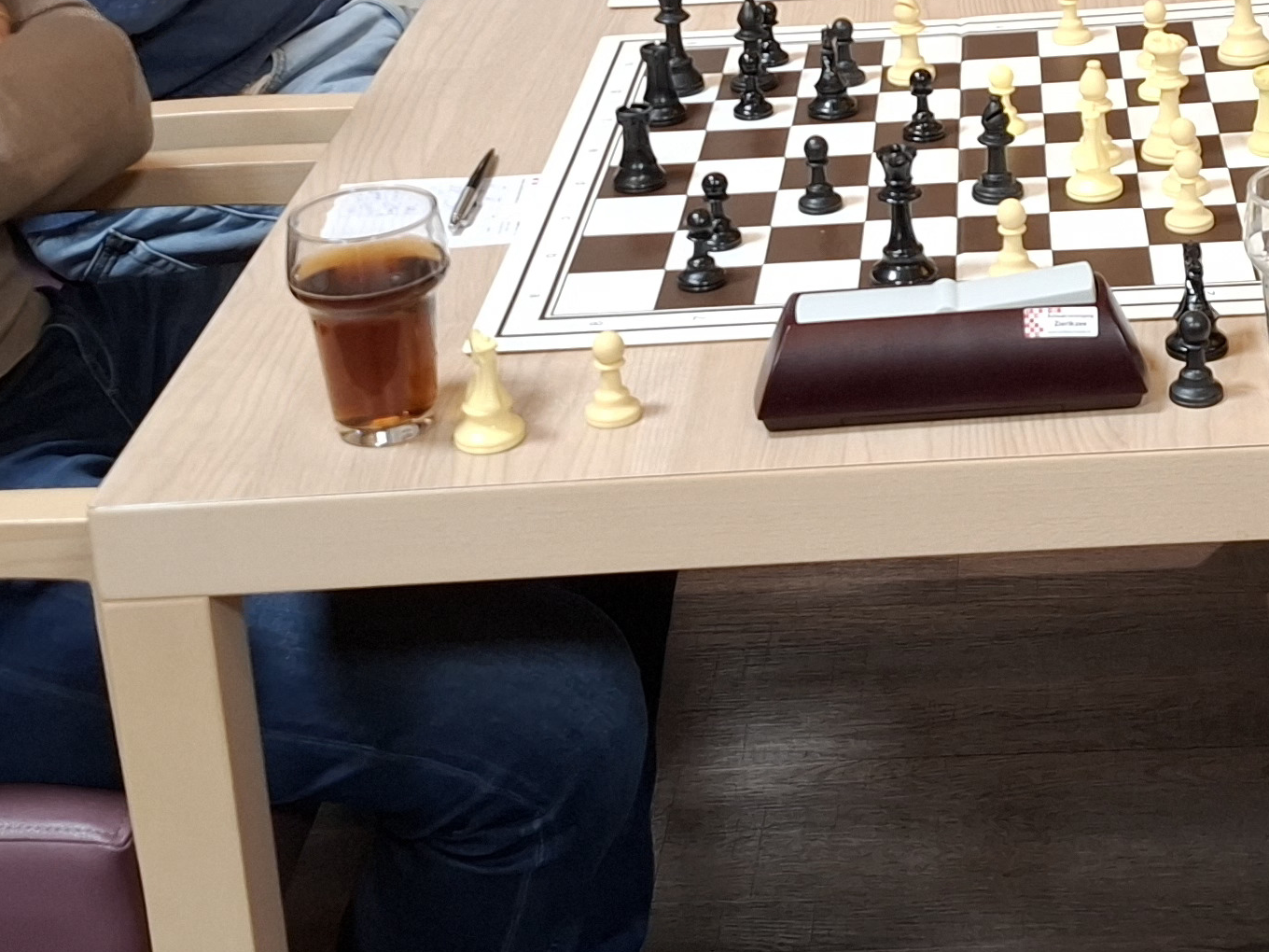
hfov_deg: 27.7
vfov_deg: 20.5
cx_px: 991
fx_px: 2529
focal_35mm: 69
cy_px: -42
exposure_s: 1/33
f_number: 1.8
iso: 250
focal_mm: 5.54
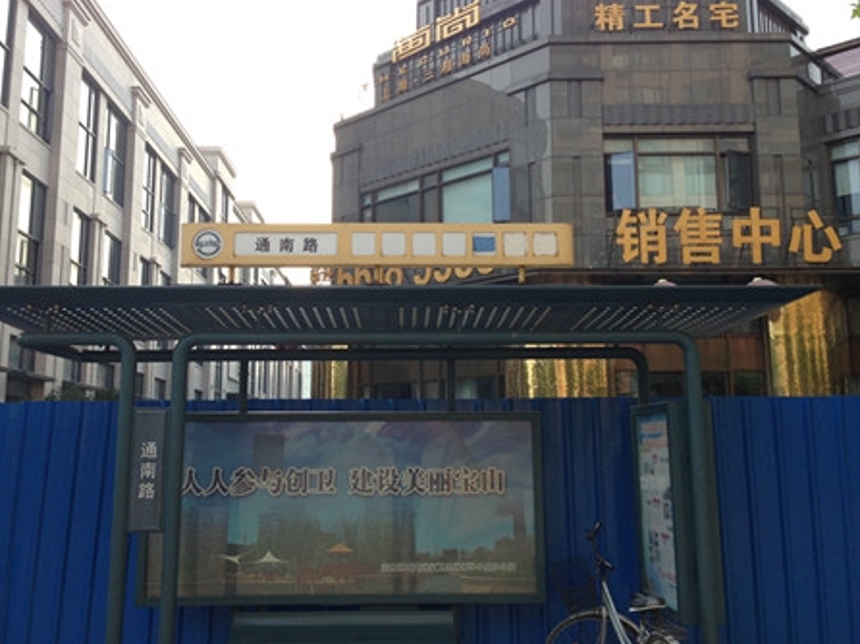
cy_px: 304
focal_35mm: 37
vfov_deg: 38.6
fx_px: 919
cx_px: 411
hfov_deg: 50.1
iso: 50
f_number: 2.4
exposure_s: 1/219
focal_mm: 4.13
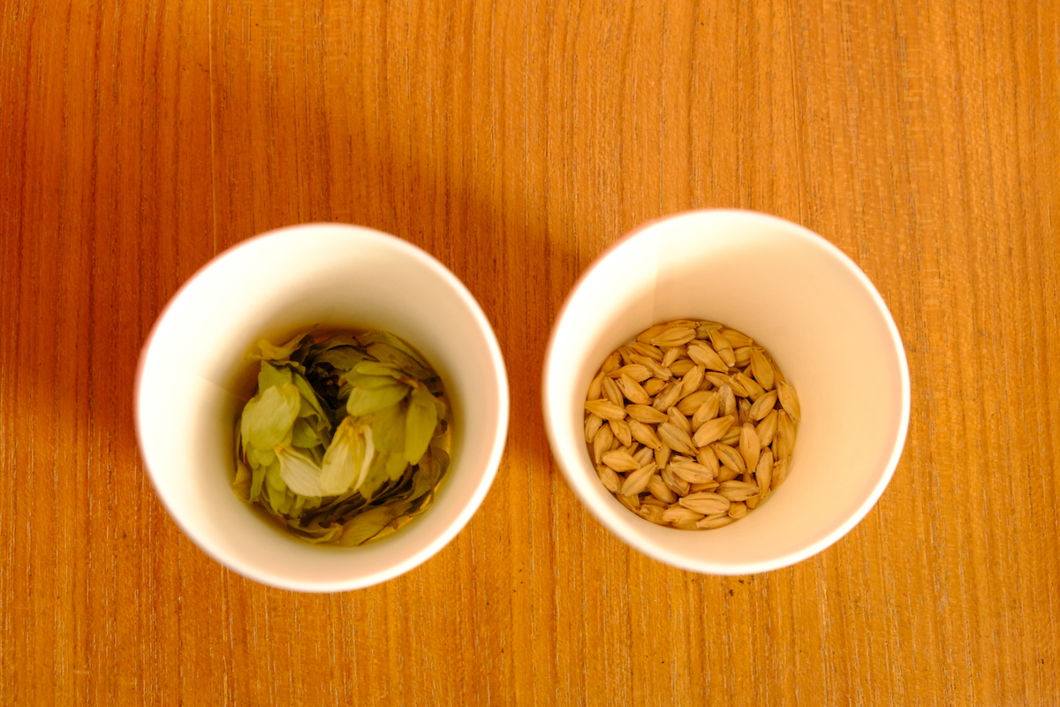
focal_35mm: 64
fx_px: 1884
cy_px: 354
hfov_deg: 31.4
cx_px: 530
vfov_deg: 21.2
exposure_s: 1/20
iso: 1250
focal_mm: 42.5
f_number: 7.1
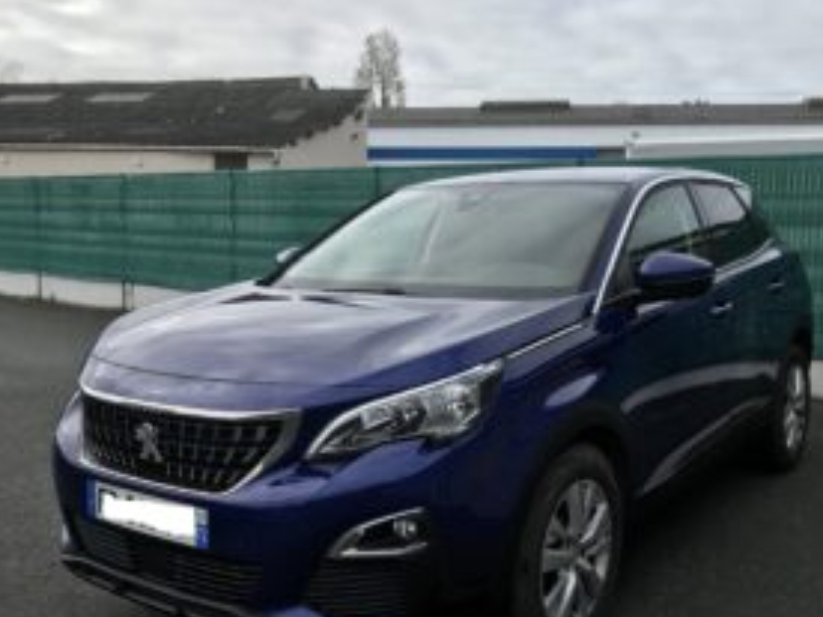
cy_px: 347
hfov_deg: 48.9
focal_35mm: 38
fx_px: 903
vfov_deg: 37.7
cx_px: 440
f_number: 1.8
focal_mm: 3.99
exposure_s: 1/997
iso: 20
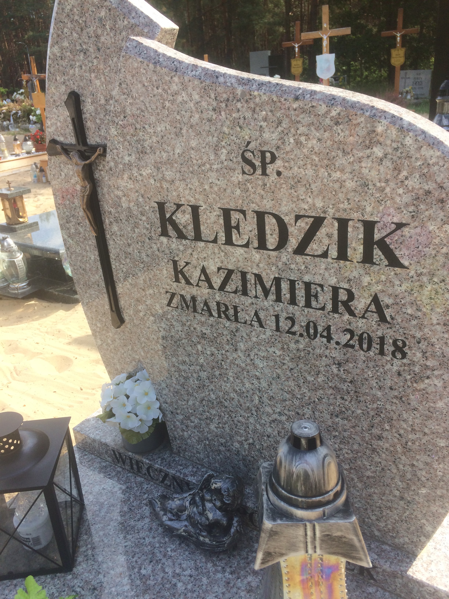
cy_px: 300
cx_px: 224
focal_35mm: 29
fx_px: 502
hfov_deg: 48.2
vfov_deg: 61.7
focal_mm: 4.15
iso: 32
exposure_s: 1/746
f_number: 2.2
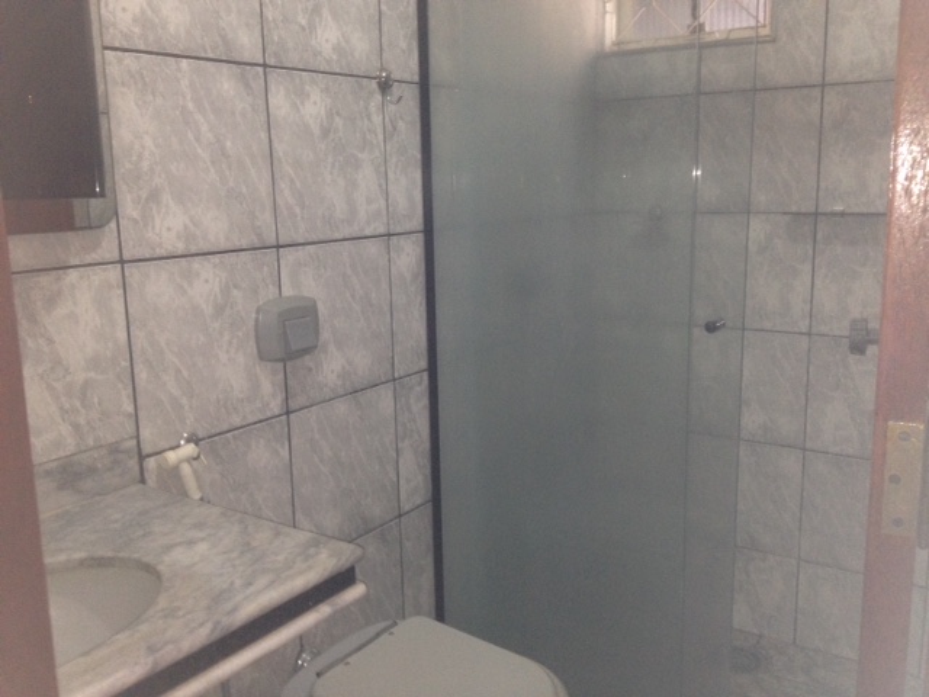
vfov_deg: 40.7
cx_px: 464
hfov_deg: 52.6
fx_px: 939
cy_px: 348
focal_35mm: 35
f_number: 2.4
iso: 125
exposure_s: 1/16
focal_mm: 4.28
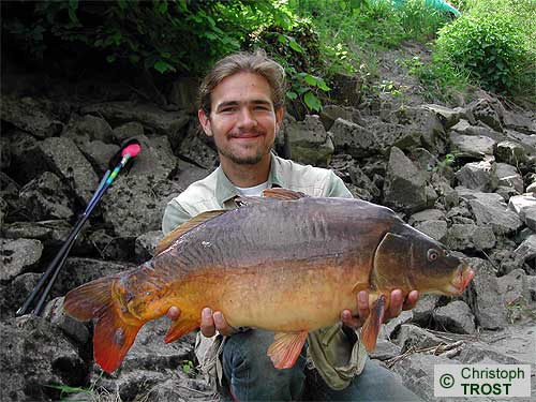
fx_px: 588
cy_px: 201
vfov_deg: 37.7
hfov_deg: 49.0
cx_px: 268
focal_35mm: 38
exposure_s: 1/421
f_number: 2.8
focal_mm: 8
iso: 100
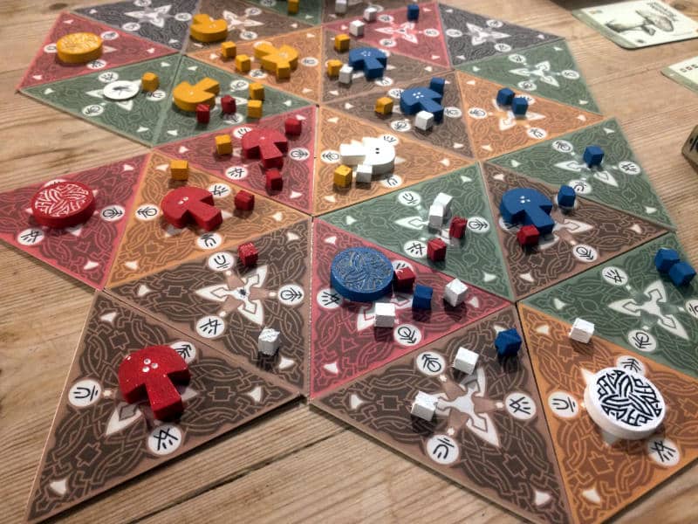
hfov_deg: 61.7
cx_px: 349
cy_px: 262
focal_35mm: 29
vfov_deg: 48.2
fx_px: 585
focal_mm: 4.15
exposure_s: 1/33
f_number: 2.2
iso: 160
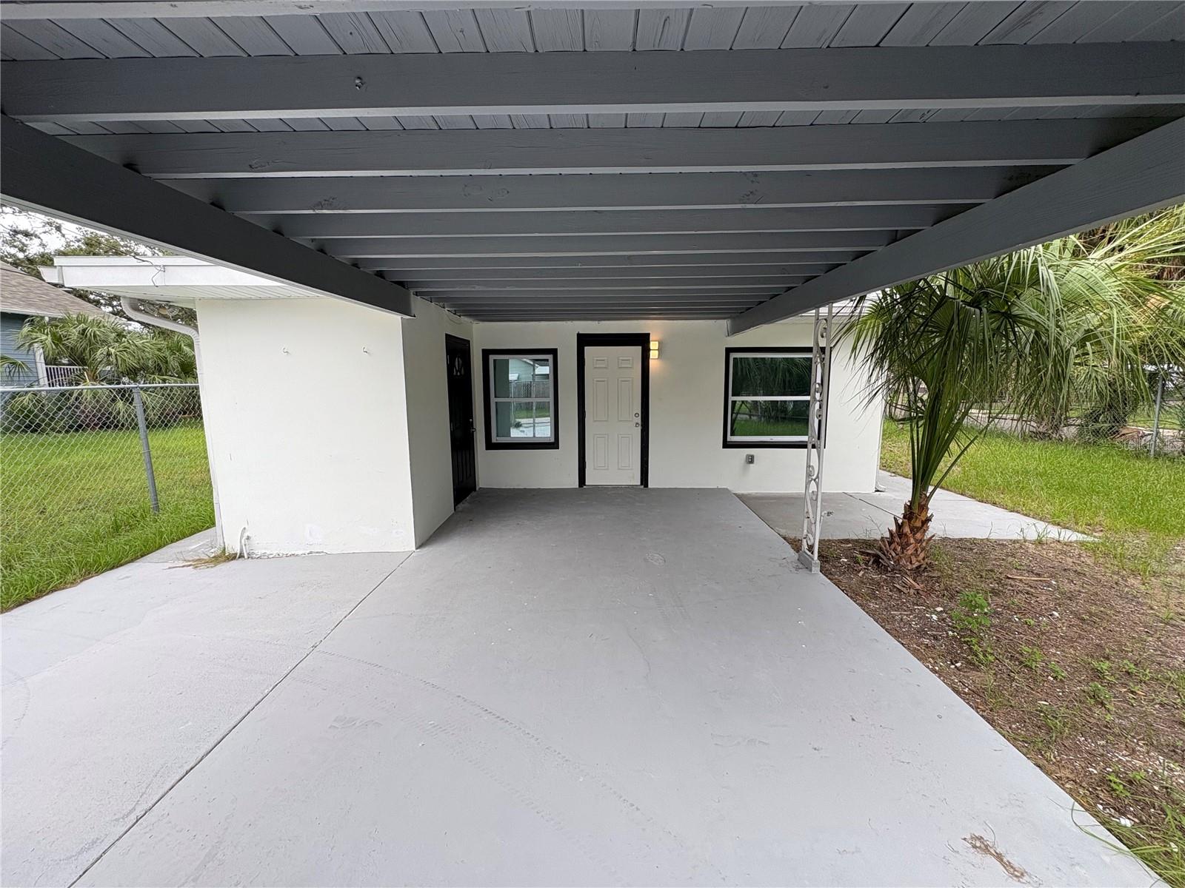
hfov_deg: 102.1
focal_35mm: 14
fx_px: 479
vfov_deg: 85.7
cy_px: 444
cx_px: 592
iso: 40
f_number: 2.2
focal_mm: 2.22
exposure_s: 1/306
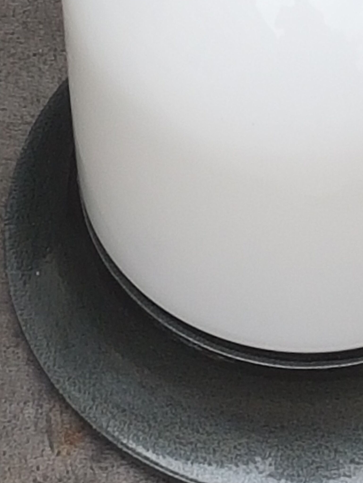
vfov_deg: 36.7
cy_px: 129
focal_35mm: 51
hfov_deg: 27.4
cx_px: 338
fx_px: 713
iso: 40
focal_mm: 4.2
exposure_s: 1/734
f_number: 1.7
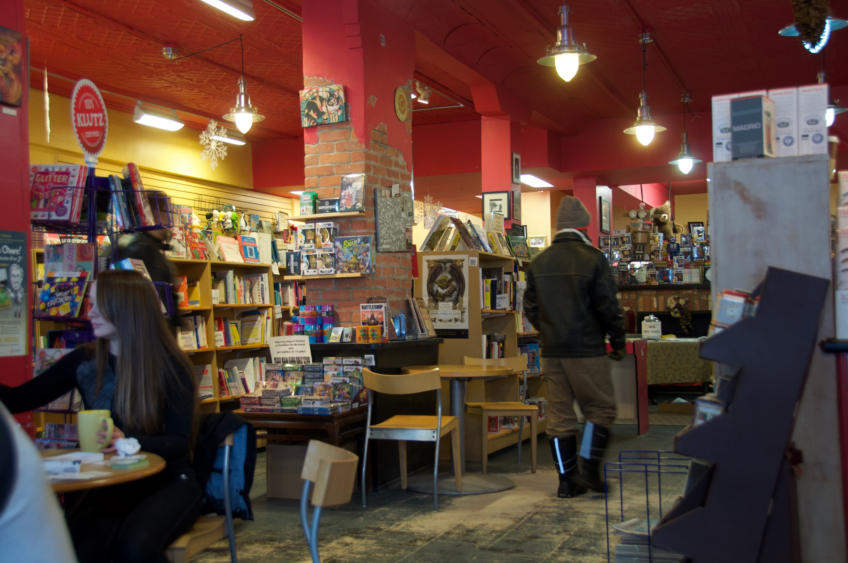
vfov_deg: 30.8
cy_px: 282
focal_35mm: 44
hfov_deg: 45.0
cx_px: 424
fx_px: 1023
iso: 400
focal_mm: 29
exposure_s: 1/25
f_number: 4
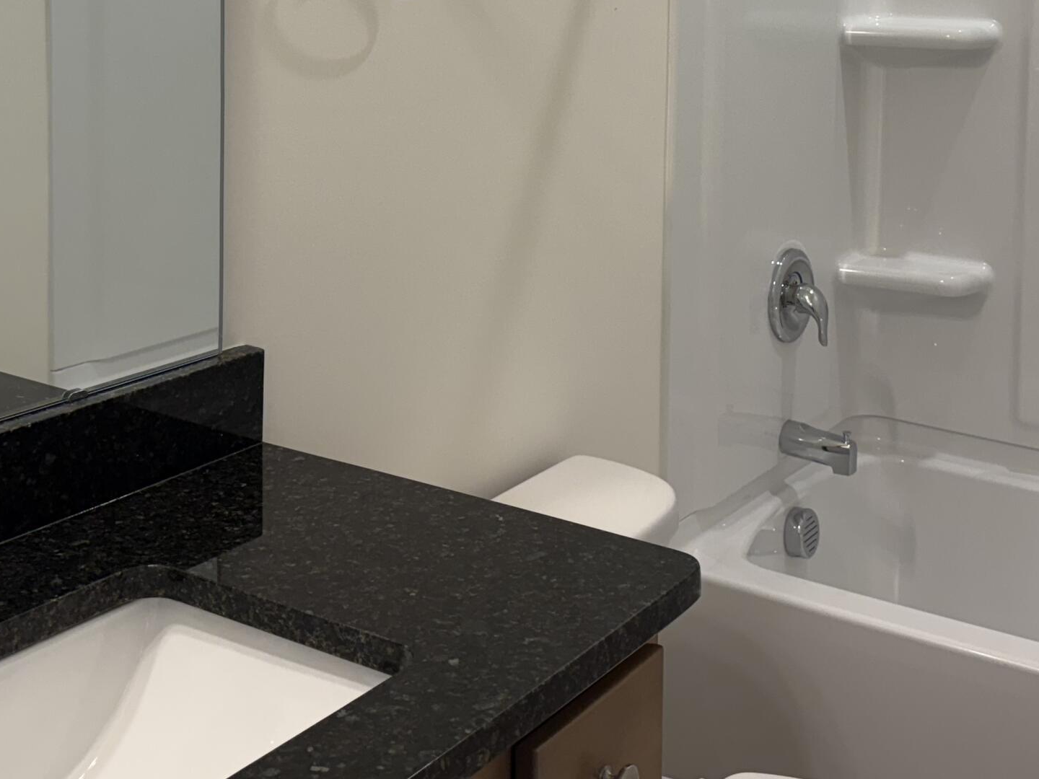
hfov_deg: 38.0
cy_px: 32
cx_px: 624
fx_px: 1501
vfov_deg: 27.7
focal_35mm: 50
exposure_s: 1/120
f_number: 1.78
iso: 80
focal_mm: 6.76
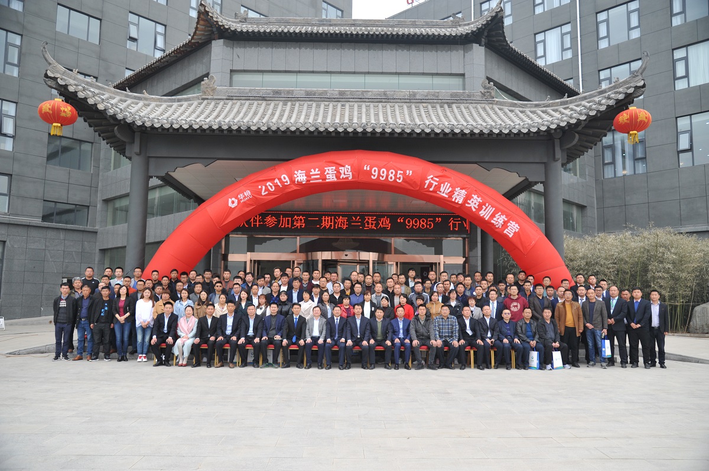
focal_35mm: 30
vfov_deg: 43.5
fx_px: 590
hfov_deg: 62.0
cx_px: 354
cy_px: 236
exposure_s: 1/1600
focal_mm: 30
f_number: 4
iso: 640
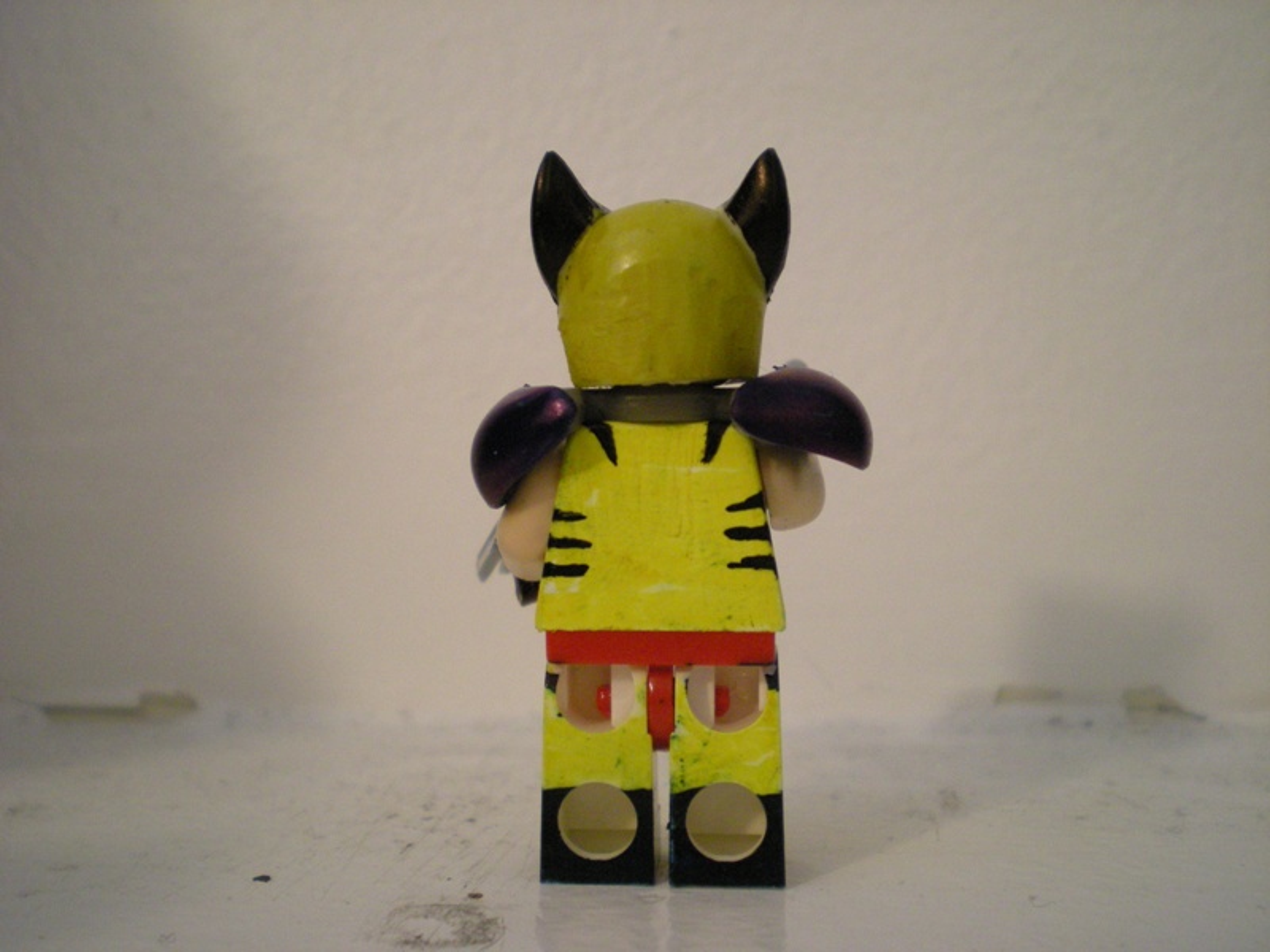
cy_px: 476
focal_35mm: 38
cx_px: 635
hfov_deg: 49.0
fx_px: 1394
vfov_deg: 37.7
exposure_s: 1/8
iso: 347
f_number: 3.1
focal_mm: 6.3
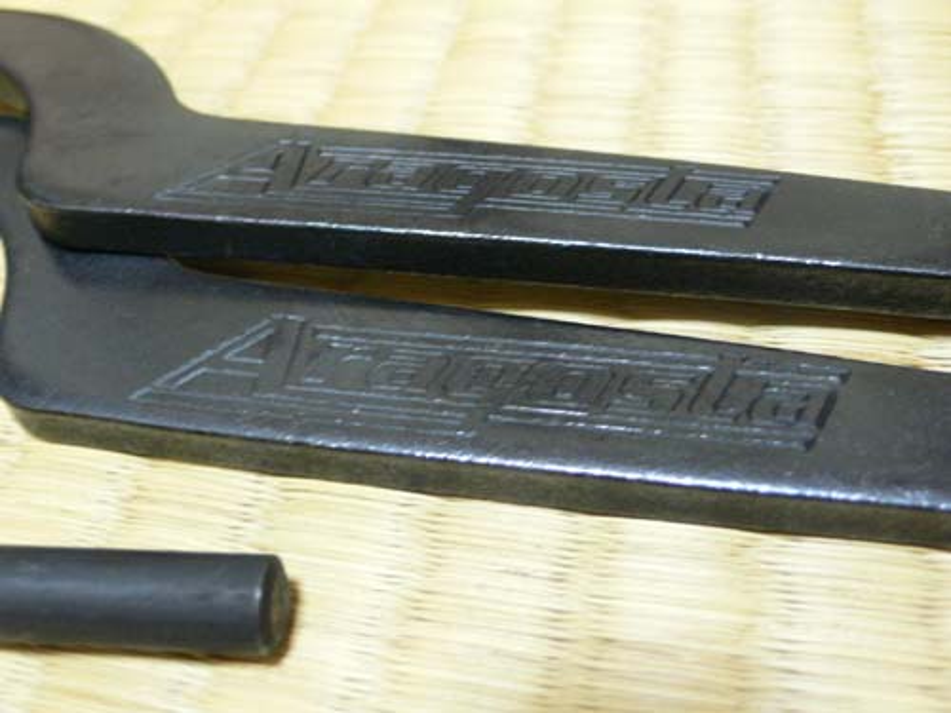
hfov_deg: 54.0
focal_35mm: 34
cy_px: 356
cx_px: 476
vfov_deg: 41.8
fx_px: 934
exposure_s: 1/6
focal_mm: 6.3
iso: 200
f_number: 2.8
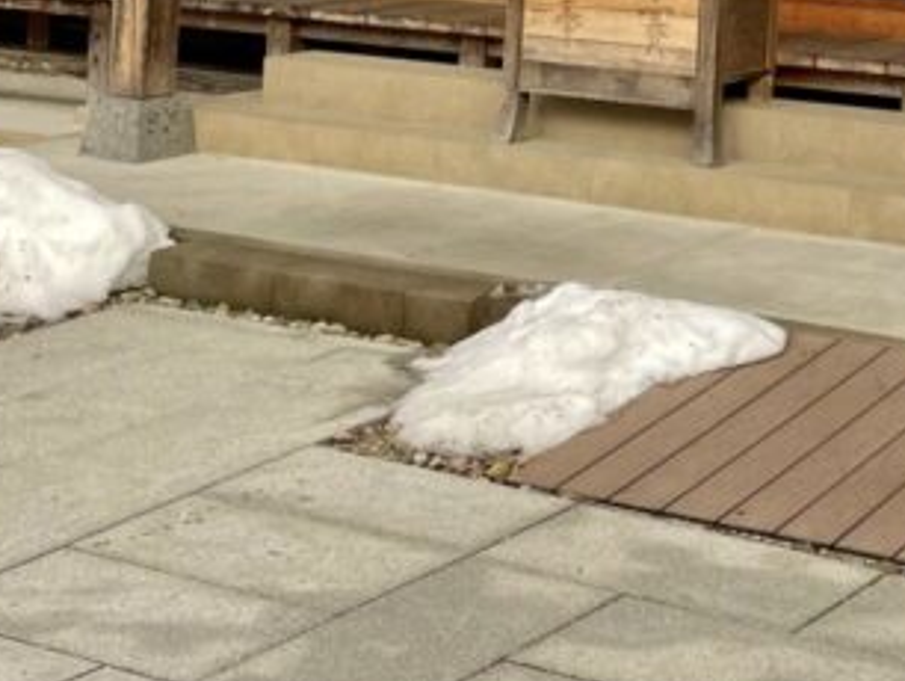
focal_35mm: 87
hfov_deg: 21.7
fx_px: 2276
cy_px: -317
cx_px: 902
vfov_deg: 15.7
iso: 32
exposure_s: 1/222
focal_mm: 4.2
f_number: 1.6
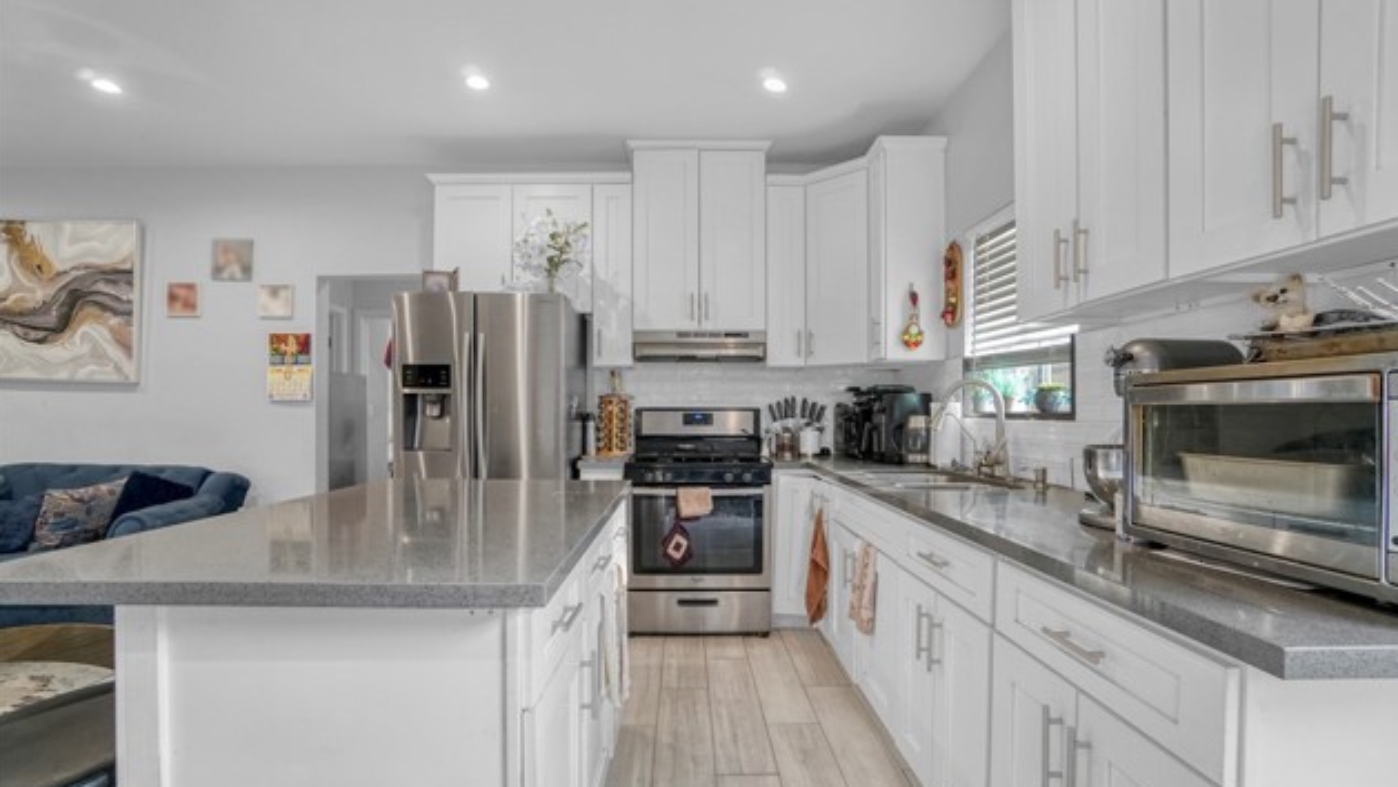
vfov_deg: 67.0
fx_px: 593
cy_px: 417
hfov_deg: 99.4
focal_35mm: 16
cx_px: 709
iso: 1600
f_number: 4
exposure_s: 1/50
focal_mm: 10
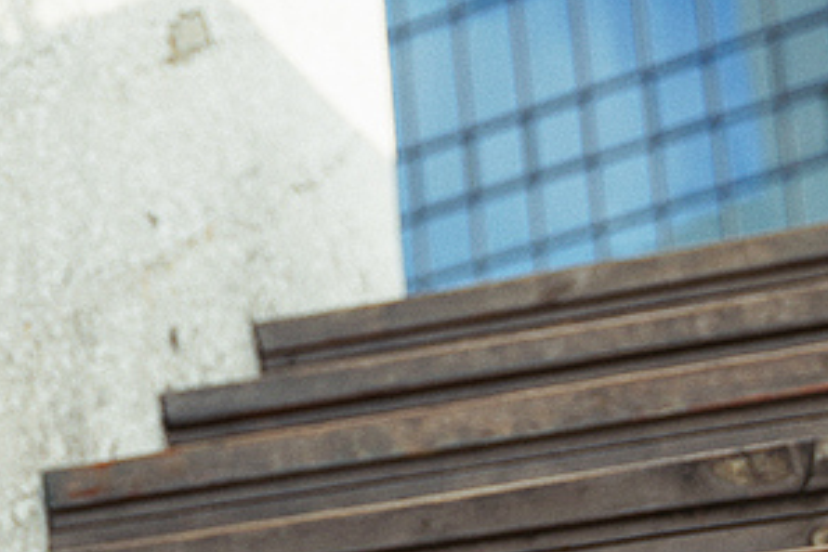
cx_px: -206
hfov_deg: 13.7
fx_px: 3335
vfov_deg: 9.4
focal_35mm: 145
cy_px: 485
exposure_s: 1/1250
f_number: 2.8
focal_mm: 33.7
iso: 100
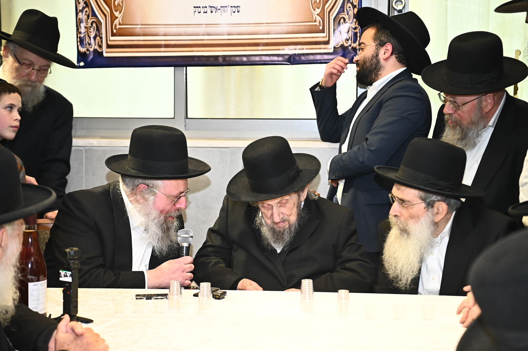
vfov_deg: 19.4
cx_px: 264
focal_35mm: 70
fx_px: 1026
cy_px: 176
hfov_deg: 28.9
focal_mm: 70
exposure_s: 1/200
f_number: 3.5
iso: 2000
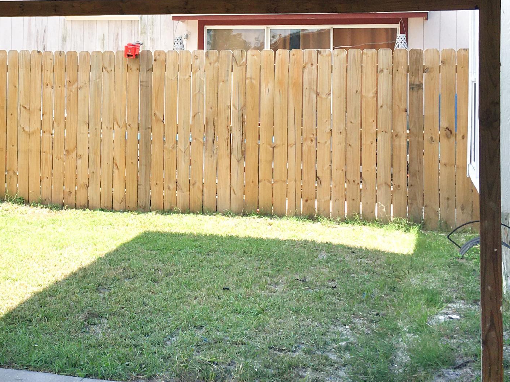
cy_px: 64
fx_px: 913
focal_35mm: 62
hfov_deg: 30.2
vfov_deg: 23.2
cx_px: 78
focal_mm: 4.15
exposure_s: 1/527
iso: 25
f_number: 2.2
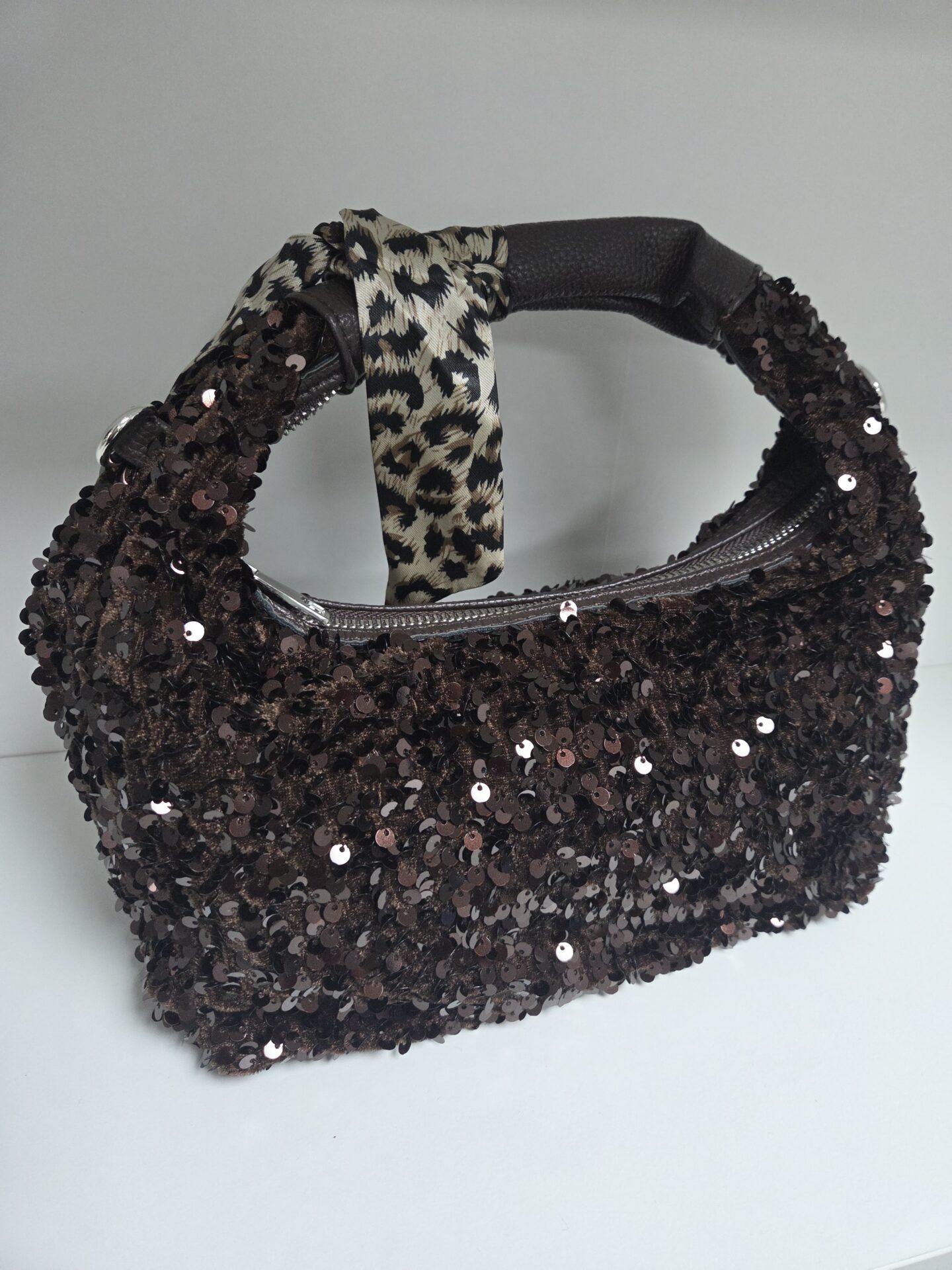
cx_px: 476
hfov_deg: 58.9
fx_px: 843
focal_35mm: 23
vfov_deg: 73.9
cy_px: 635
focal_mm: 5.4
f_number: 1.8
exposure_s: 1/100
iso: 250
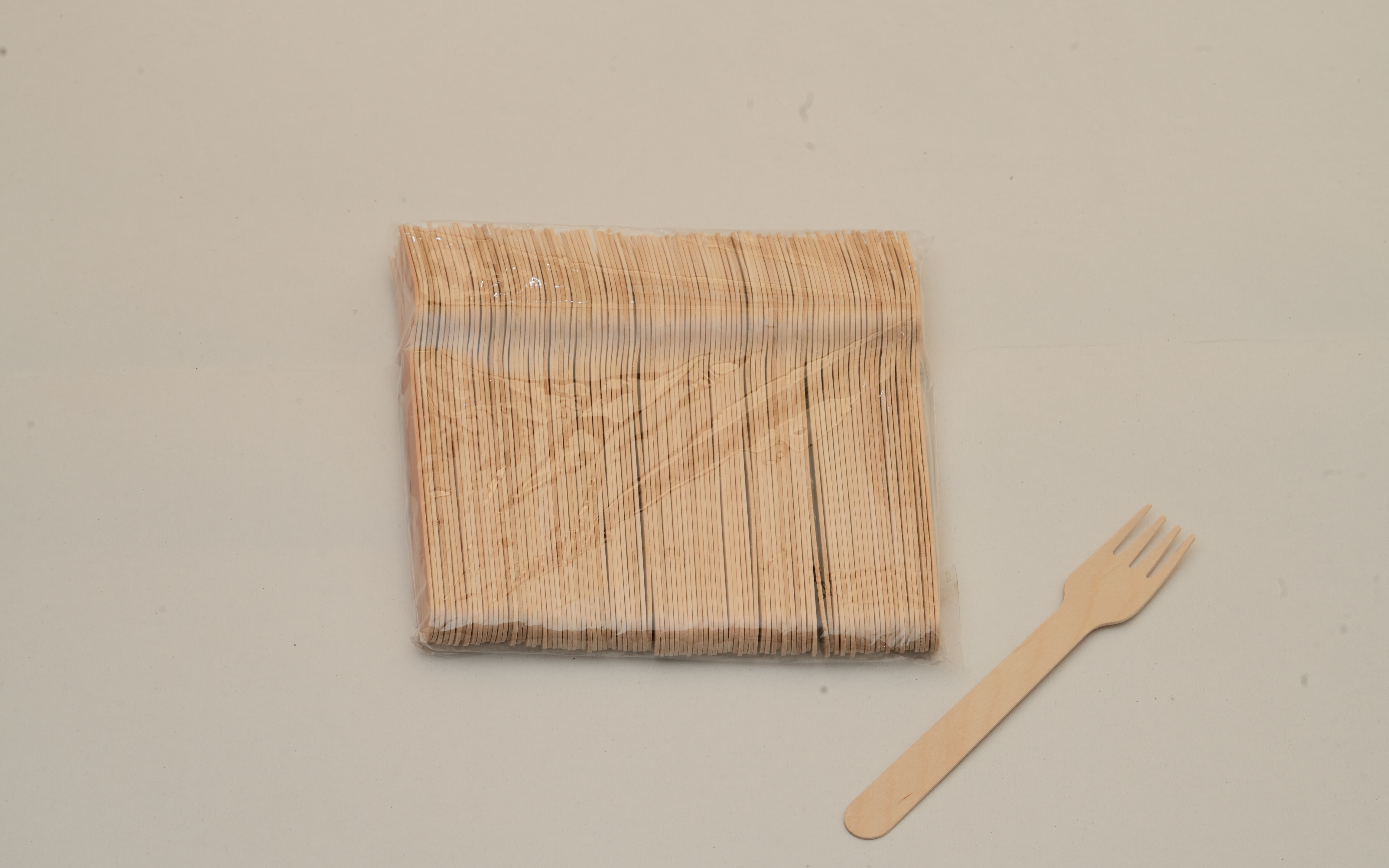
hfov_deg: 22.6
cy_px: 459
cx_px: 695
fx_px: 3483
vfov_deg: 14.2
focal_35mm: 92
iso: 320
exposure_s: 1/30
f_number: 14
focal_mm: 90
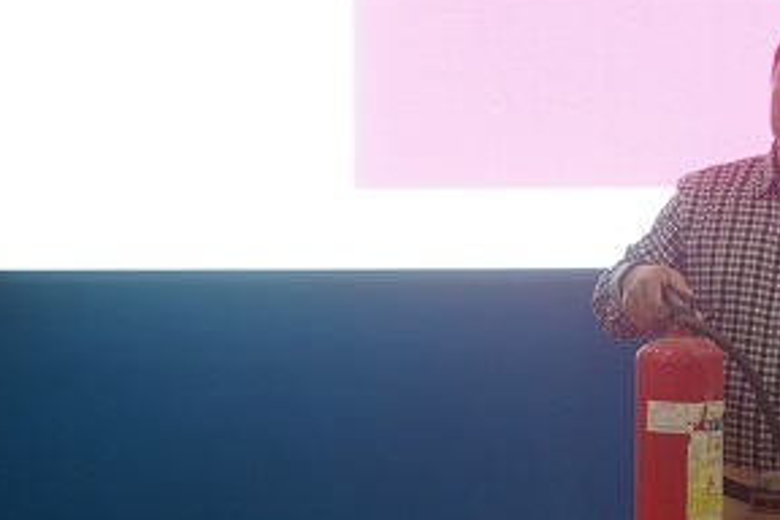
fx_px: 2708
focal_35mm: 125
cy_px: 222
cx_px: 799
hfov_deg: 16.0
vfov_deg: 11.0
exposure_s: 1/40
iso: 1000
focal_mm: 60
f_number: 5
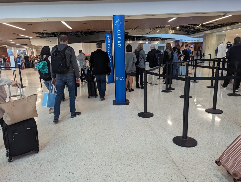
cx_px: 113
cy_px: 97
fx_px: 181
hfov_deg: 67.2
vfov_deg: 53.2
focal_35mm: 26
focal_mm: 6.81
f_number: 1.85
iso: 374
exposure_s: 1/242
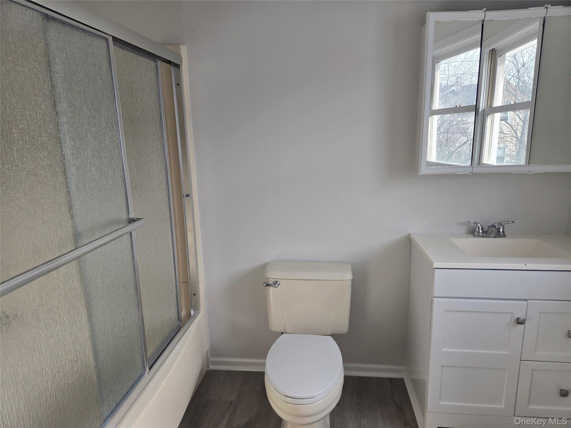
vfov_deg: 58.9
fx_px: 379
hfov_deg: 73.9
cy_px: 214
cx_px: 286
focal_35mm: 23
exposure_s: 1/180
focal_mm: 5.4
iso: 40
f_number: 1.8
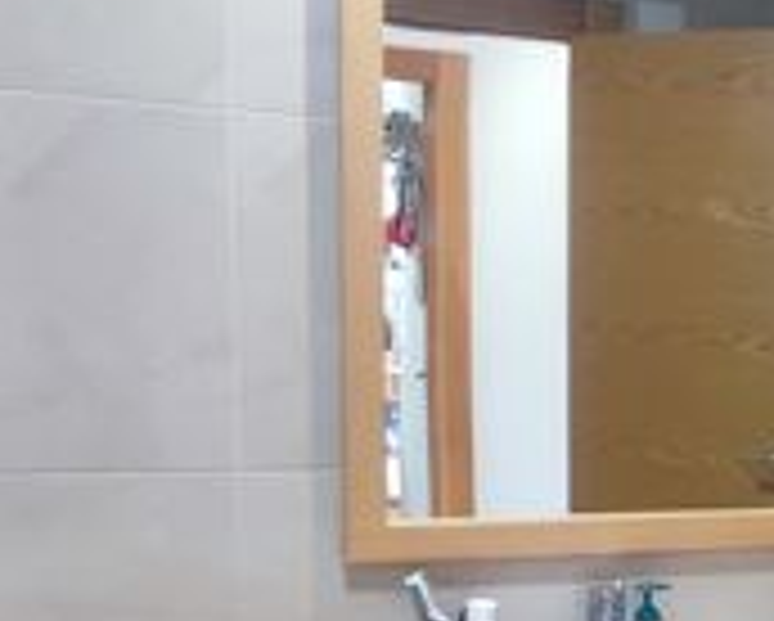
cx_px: 1006
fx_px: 1468
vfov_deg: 23.5
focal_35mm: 64
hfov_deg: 25.4
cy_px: 497
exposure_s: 1/50
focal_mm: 1.65
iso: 329
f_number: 2.2
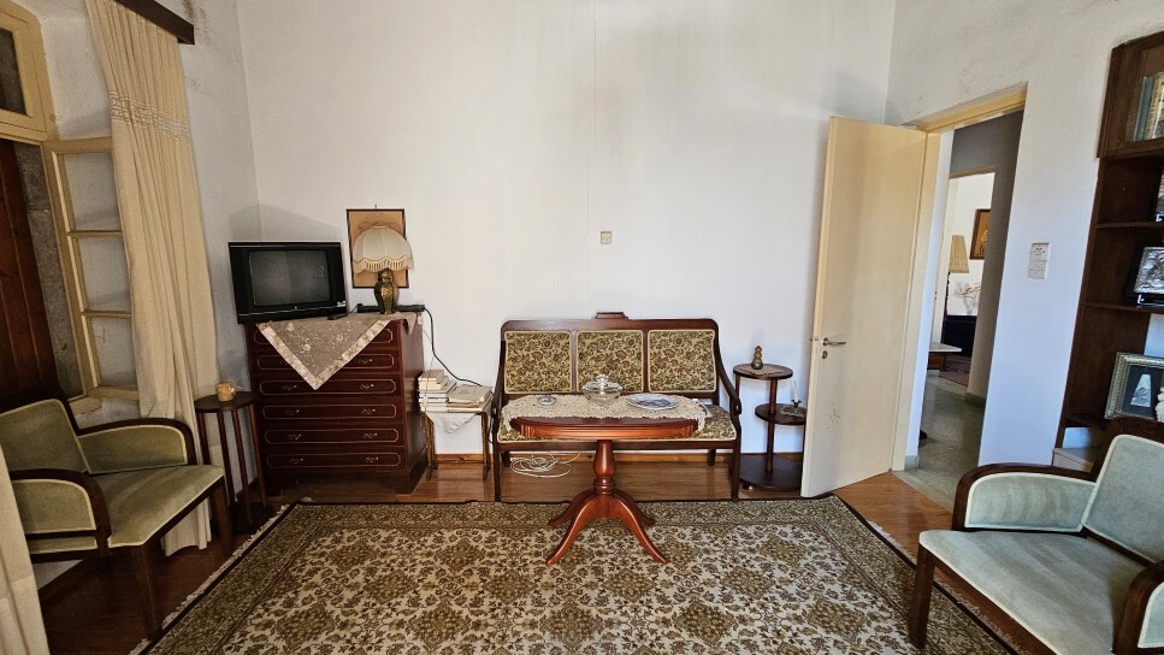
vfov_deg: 70.5
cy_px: 330
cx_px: 579
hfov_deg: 103.0
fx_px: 463
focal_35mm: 15
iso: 400
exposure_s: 1/50
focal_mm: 2.2
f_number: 2.2
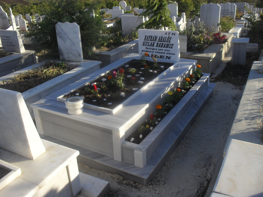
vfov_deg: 40.7
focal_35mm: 35
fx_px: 266
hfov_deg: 52.6
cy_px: 98
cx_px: 132
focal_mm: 6.3
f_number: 8.4
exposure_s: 1/125
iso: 100
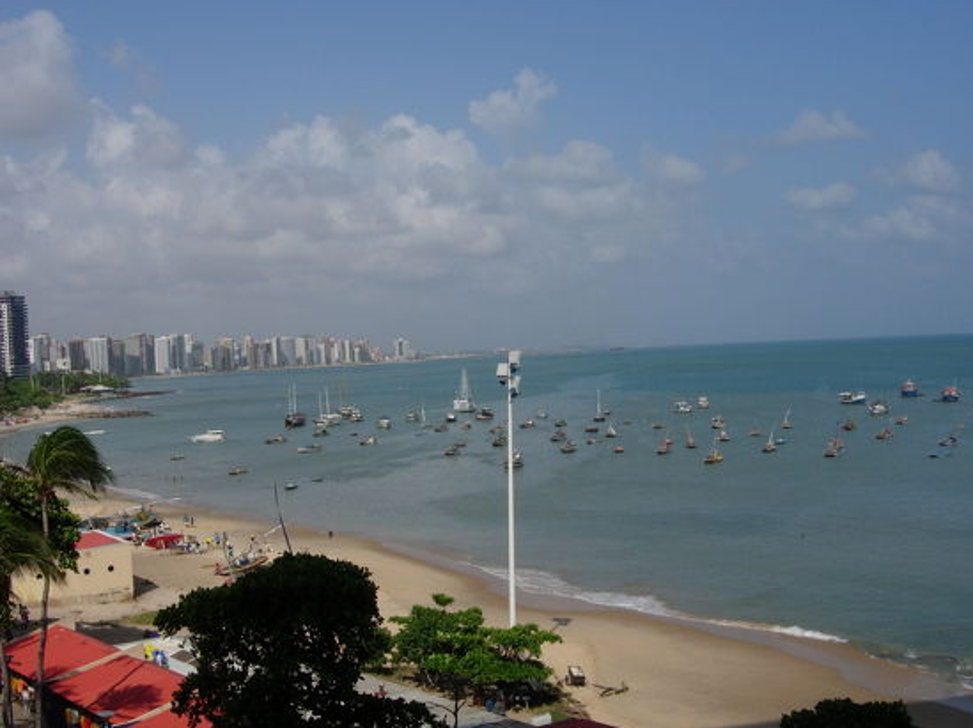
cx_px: 434
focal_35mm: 45
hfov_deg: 42.0
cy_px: 410
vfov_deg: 32.1
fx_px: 1264
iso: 64
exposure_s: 1/1448
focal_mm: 7.8
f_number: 4.8
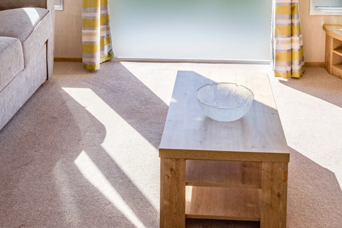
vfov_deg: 25.9
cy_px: -62
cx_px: 191
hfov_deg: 43.5
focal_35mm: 45
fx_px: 428
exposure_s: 1/400
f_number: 8
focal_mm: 15
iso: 100
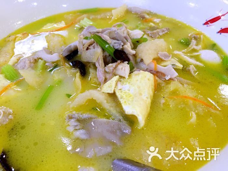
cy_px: 86
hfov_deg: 61.7
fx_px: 191
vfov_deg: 48.2
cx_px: 114
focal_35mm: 29
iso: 125
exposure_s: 1/33
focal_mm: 4.15
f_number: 2.2
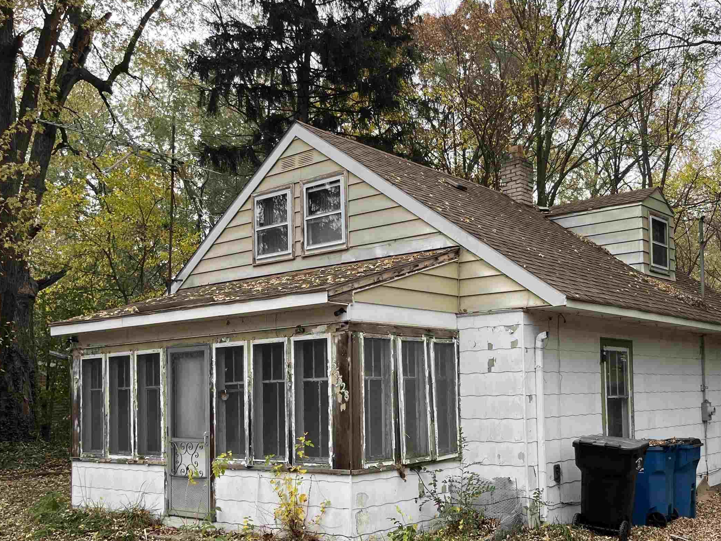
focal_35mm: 38
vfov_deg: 37.3
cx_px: 479
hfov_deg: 48.2
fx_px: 791
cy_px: 359
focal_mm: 5.1
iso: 32
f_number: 1.6
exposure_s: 1/140
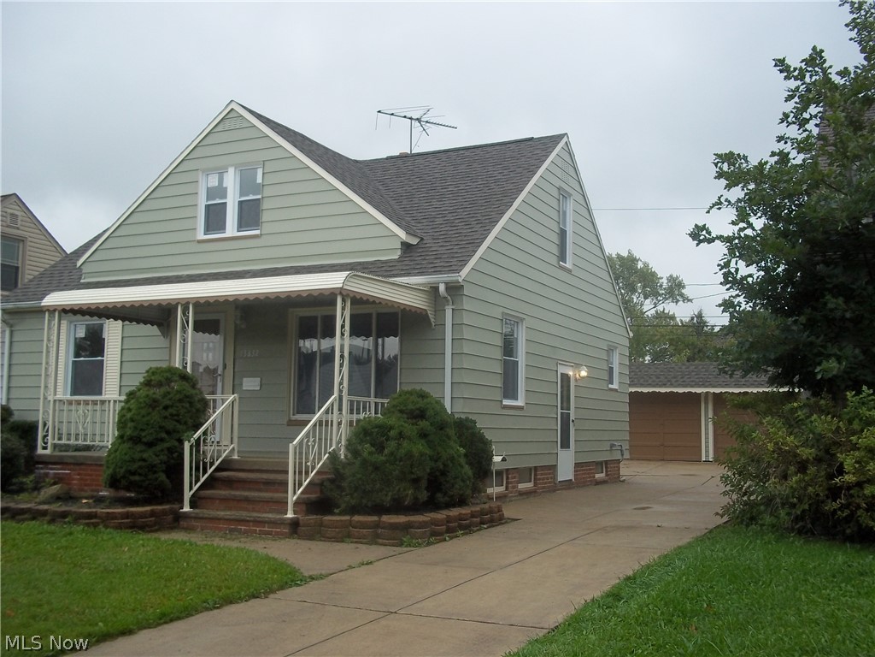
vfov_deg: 39.7
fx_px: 910
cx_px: 438
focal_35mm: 36
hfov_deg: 51.4
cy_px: 328
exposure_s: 1/125
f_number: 3.1
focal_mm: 6.5
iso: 80
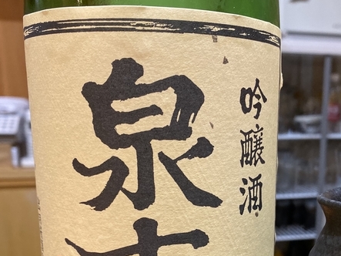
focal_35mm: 47
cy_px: 211
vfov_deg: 30.0
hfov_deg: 39.8
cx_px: 237
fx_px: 463
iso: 200
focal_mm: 4.25
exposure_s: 1/50
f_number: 1.8
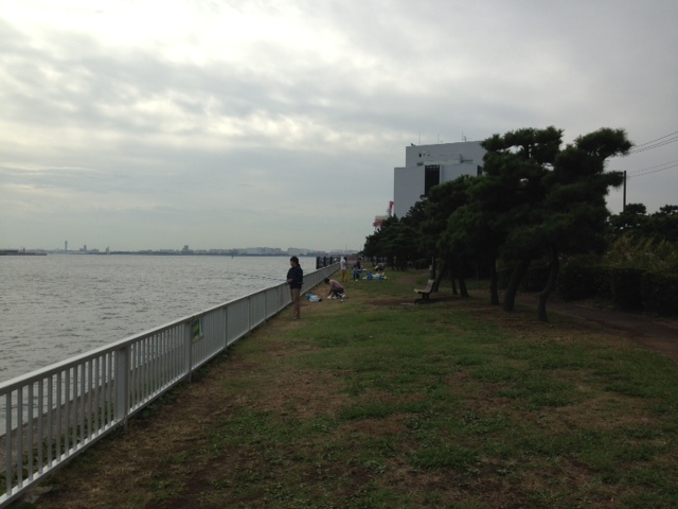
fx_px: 646
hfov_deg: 55.4
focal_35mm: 33
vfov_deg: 42.9
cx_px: 339
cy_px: 254
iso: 50
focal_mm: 4.13
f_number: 2.4
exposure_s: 1/2584
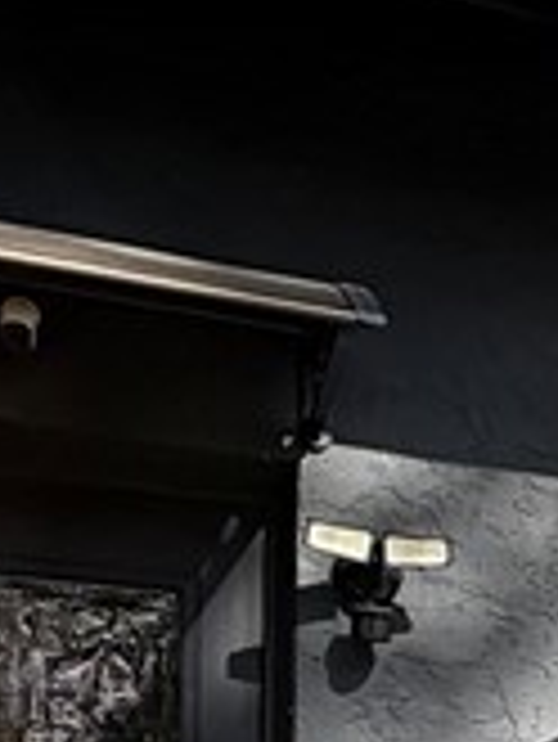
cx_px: 1296
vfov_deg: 20.7
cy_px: 944
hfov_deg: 13.2
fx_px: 1867
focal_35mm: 87
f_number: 2.2
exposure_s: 1/664
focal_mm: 2.22
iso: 50
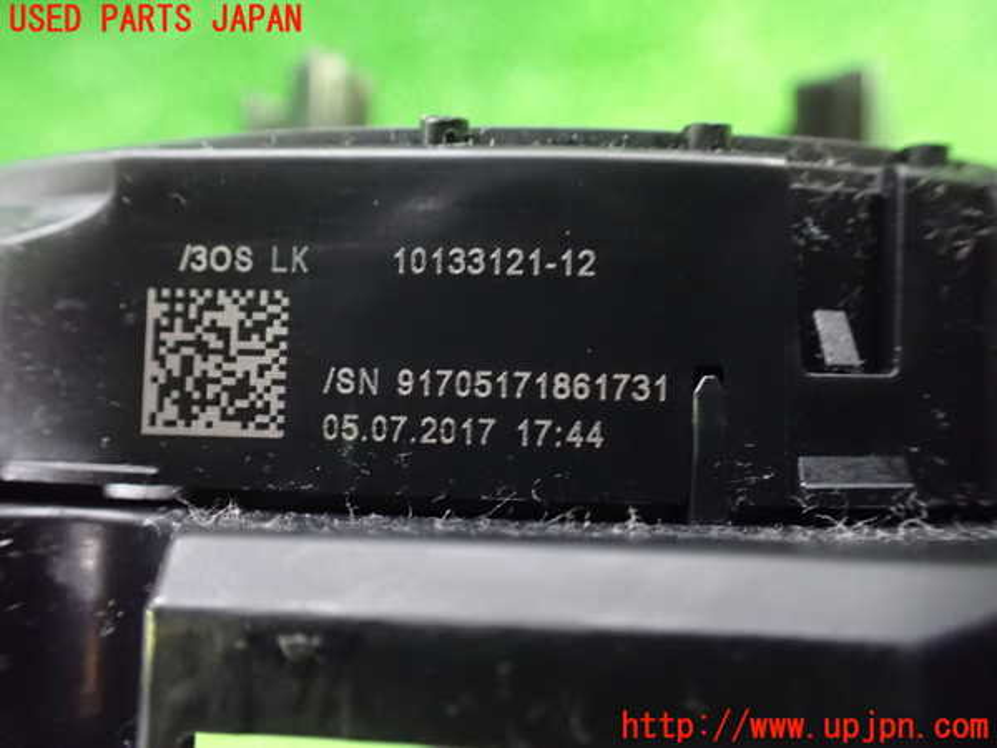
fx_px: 864
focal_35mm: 30
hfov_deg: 60.0
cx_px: 498
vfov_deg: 46.8
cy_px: 374
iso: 1600
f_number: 2.3
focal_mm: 5.4
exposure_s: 1/20
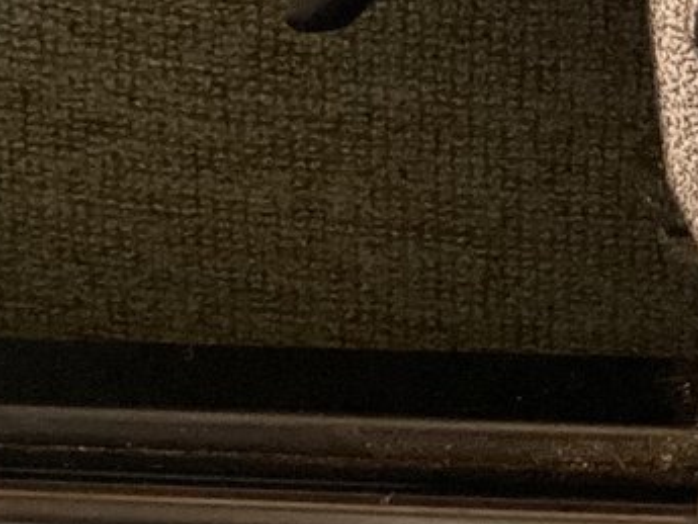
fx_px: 2743
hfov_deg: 13.9
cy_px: -608
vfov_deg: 9.9
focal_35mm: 136
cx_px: 920
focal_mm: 3.3
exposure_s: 1/60
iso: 320
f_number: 2.4
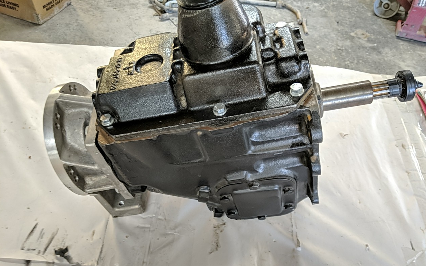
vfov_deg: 44.3
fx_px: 325
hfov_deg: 66.5
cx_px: 214
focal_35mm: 28
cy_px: 162
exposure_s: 1/24
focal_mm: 4.44
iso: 89
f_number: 1.8
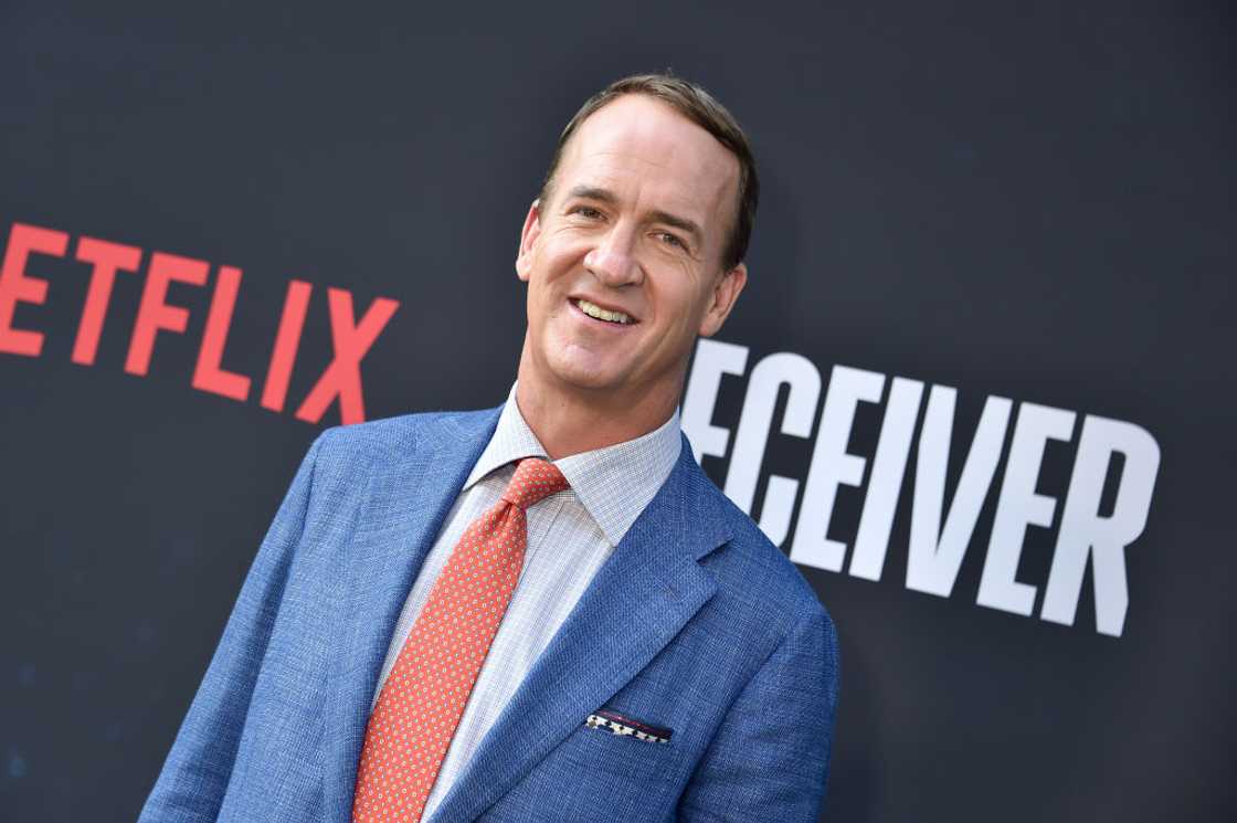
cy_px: 412
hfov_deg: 22.2
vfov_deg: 14.8
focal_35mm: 92
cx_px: 618
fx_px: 3159
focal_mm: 92
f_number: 5.6
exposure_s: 1/200
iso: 500
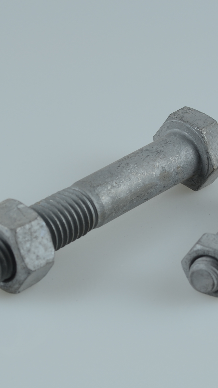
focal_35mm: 131
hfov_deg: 9.3
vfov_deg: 16.4
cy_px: 195
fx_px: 1344
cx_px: 100
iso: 100
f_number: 9
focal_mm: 55
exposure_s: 1/20
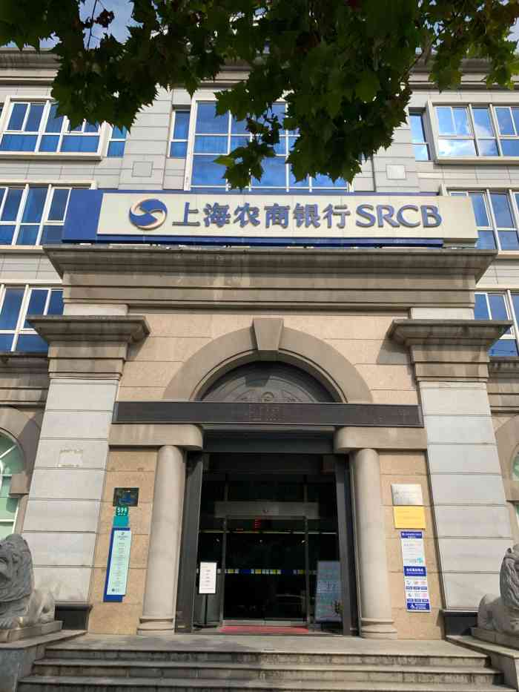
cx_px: 260
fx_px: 520
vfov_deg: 67.3
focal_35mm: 26
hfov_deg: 53.1
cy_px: 346
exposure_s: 1/2421
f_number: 1.8
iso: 25
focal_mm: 4.25
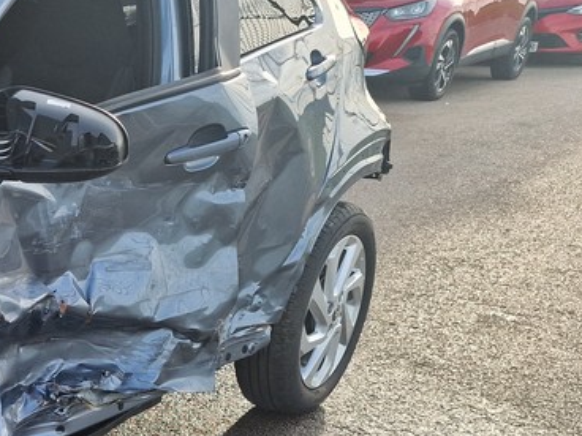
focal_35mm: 64
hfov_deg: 25.2
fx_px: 1076
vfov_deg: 22.2
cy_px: 419
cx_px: -218
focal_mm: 6.4
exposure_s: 1/180
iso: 50
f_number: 1.8
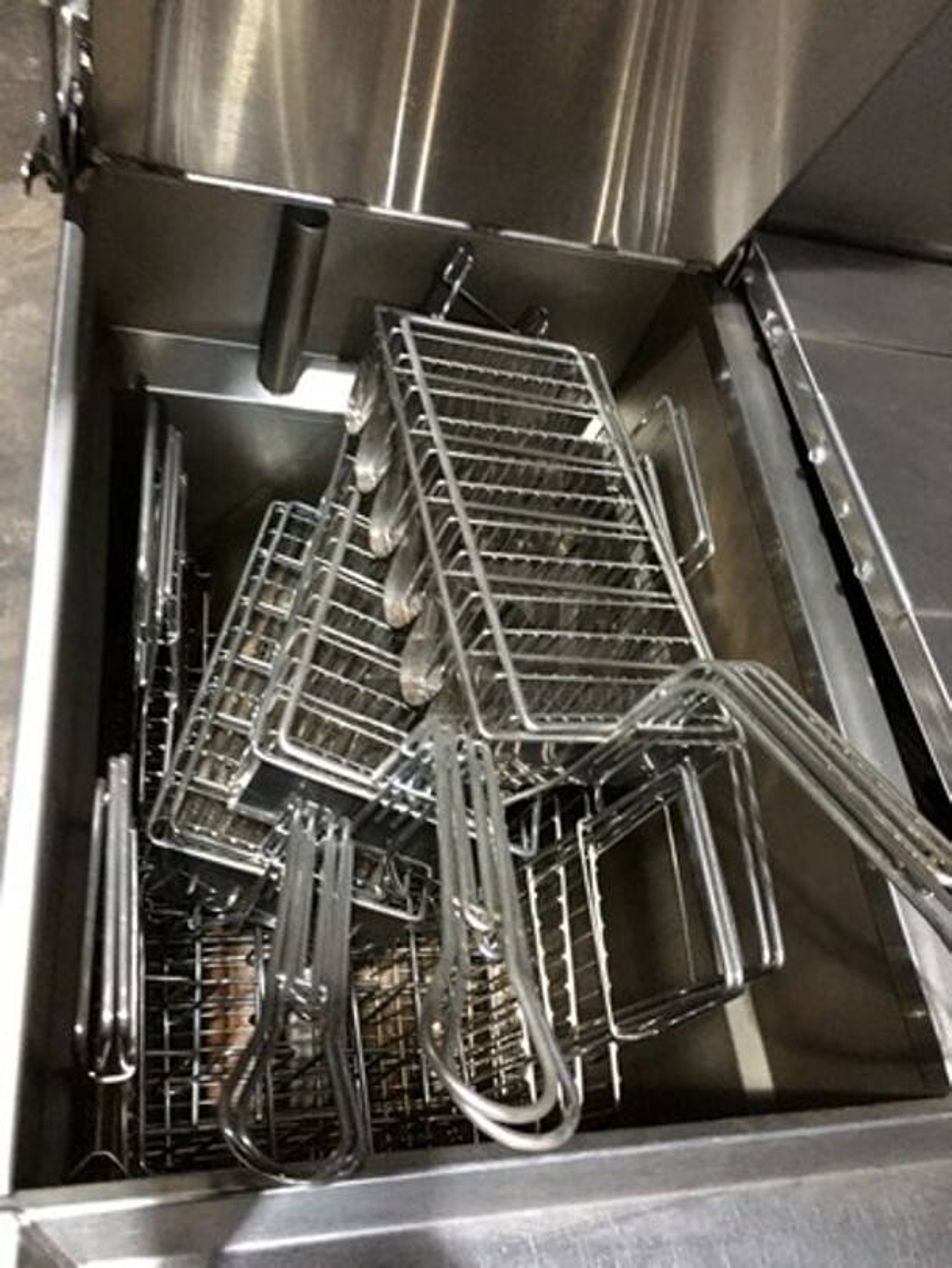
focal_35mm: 29
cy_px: 634
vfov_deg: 61.7
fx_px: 1063
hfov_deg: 48.2
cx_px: 476
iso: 80
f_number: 2.2
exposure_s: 1/4
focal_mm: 4.15
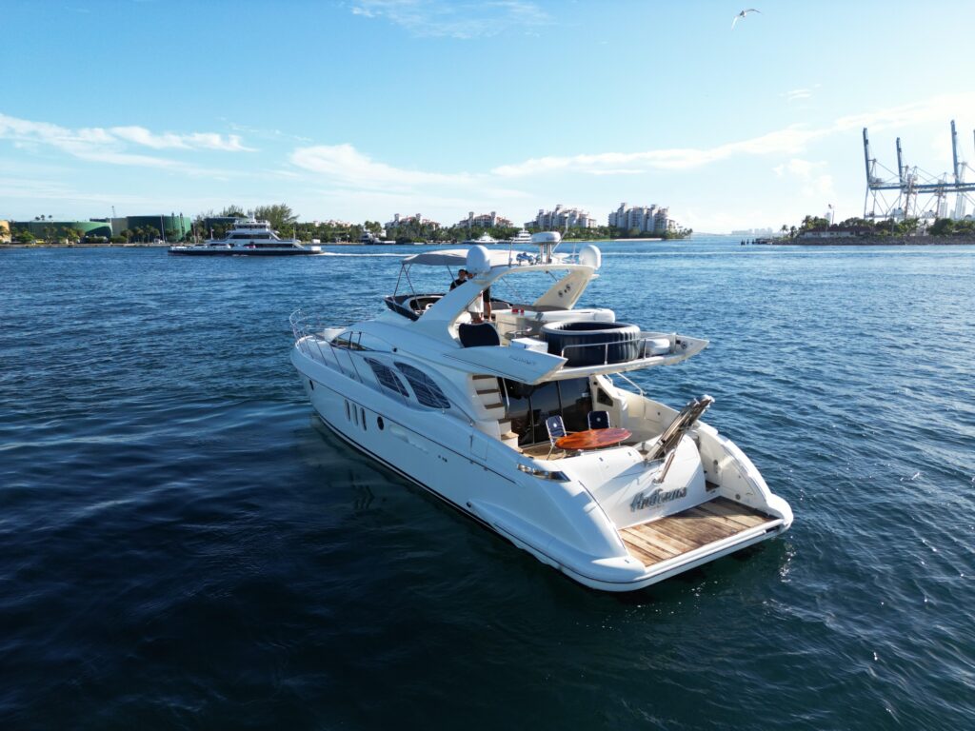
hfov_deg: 71.6
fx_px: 676
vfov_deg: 56.8
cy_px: 366
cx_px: 488
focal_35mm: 24
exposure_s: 1/1600
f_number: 1.7
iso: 110
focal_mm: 6.72
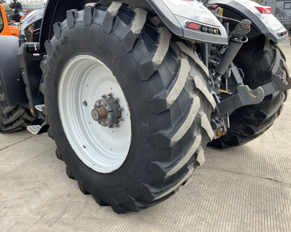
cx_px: 144
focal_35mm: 31
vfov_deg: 47.1
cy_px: 116
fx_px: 267
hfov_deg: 57.2
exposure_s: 1/335
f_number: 1.8
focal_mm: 3
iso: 16
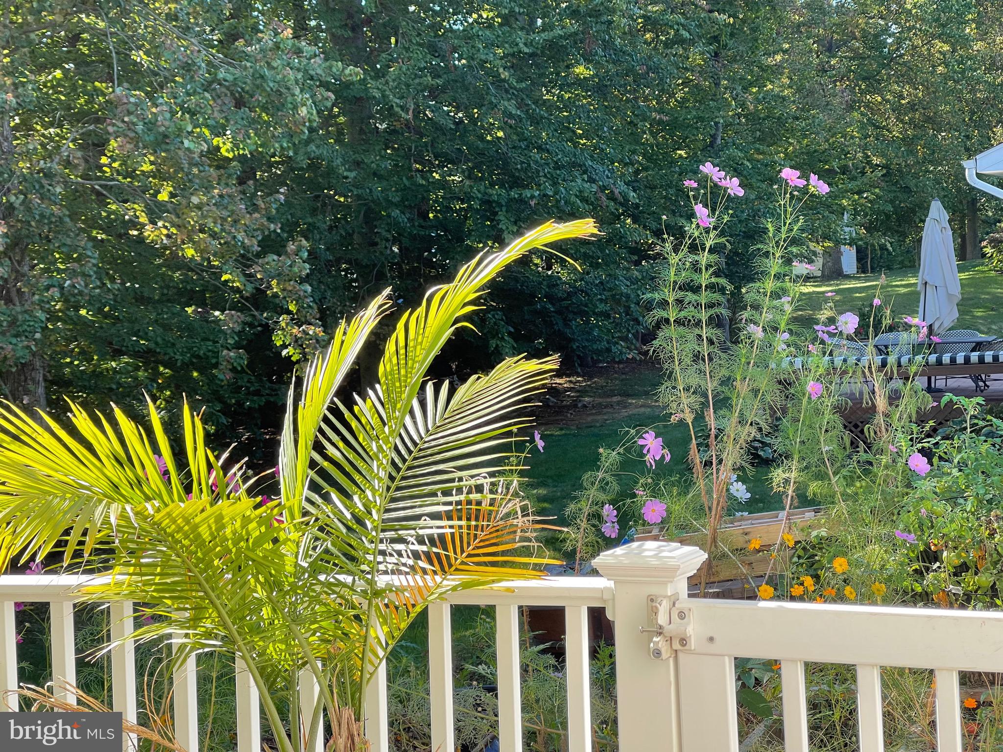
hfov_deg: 30.3
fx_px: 1854
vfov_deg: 22.9
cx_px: 502
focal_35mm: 64
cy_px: 376
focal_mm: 7.5
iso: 20
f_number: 2.2
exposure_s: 1/179
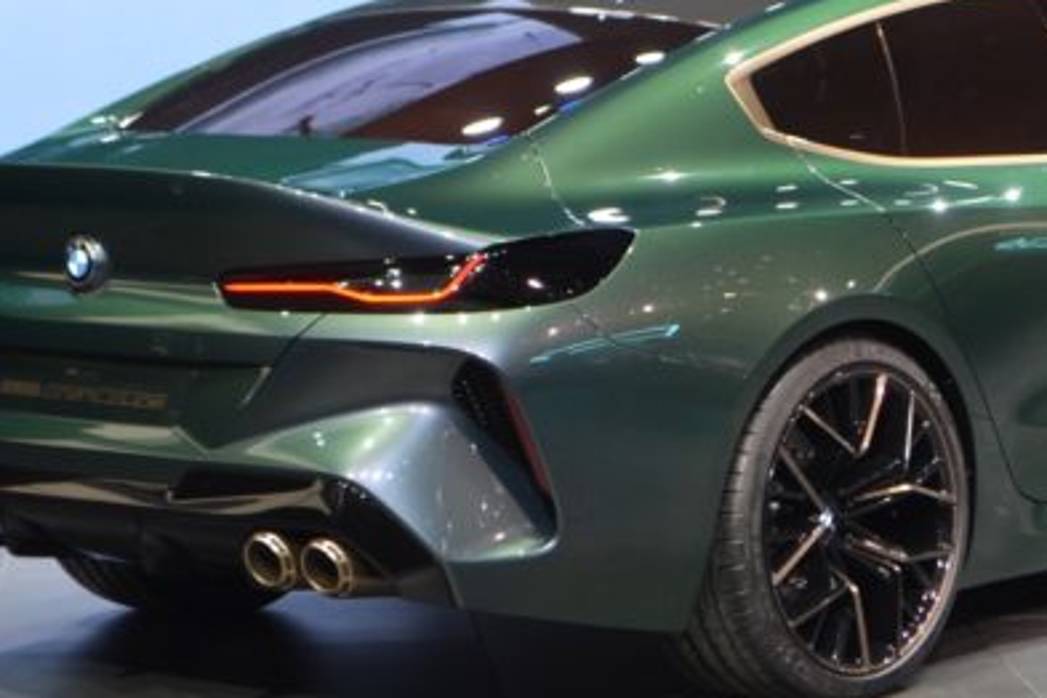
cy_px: 326
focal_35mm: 152
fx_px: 4420
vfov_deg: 9.0
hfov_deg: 13.5
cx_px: 805
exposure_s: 1/60
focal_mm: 48
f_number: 5.3
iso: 560
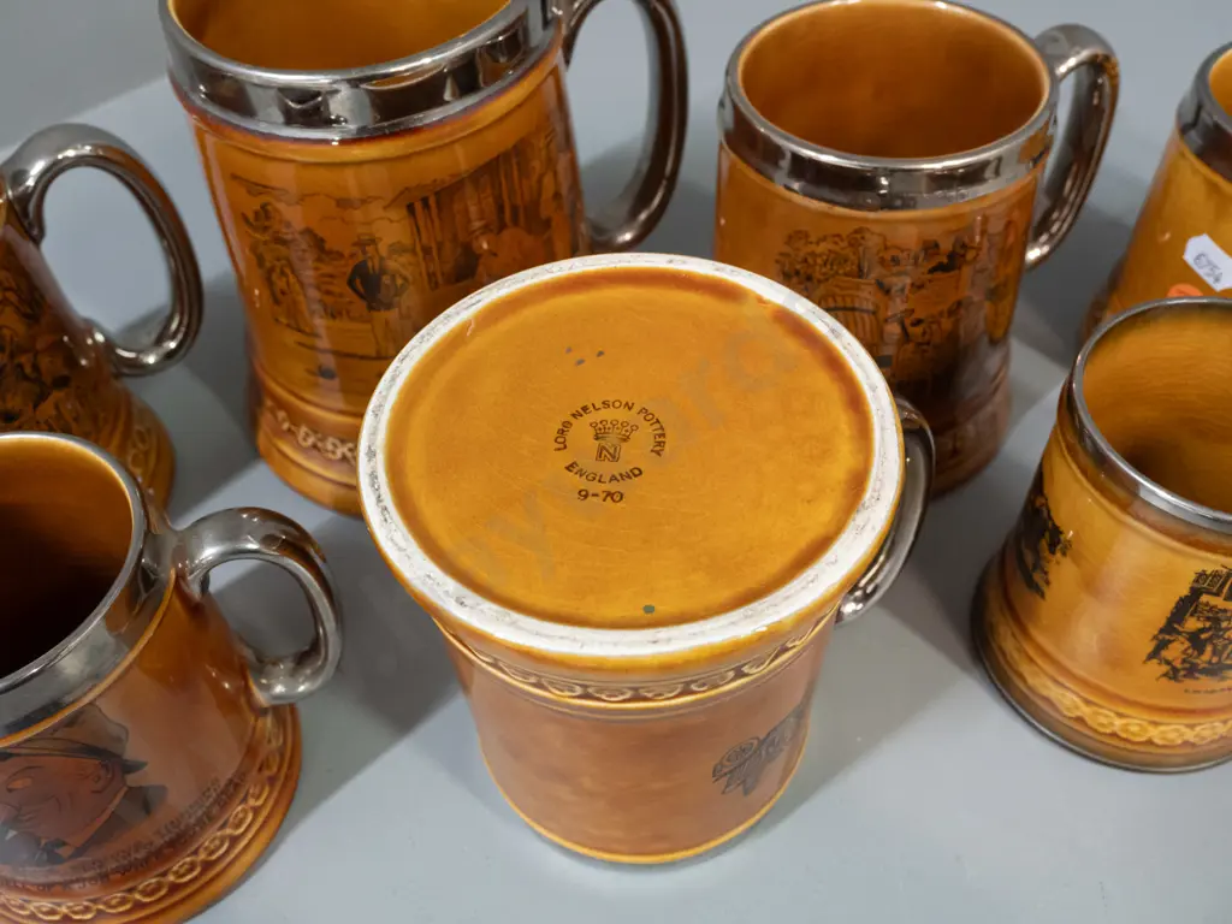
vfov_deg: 44.2
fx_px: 1139
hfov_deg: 56.8
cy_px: 462
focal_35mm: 32
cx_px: 616
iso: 3200
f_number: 5.6
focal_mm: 16
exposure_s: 1/50
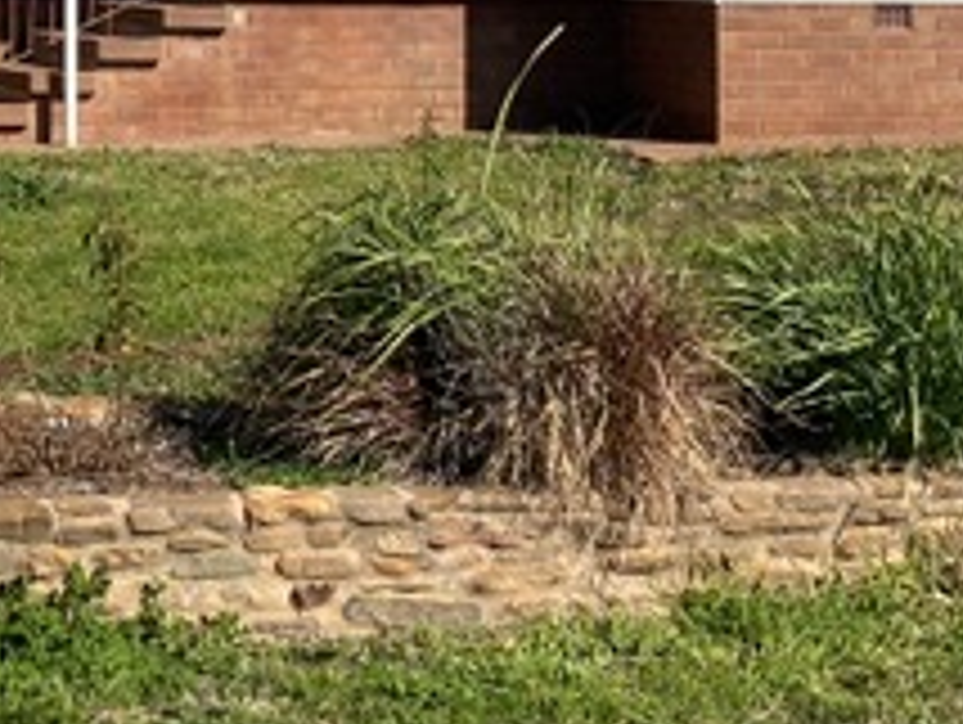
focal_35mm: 97
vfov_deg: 14.8
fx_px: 2702
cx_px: 54
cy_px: -103
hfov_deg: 19.7
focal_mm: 4.25
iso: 32
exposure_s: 1/2688
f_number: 1.8
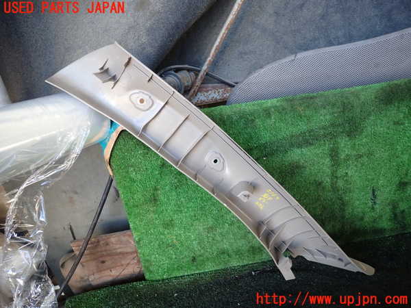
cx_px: 206
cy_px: 154
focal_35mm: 25
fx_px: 297
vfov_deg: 54.9
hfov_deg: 69.4
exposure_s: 1/60
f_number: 2
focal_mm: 4.5
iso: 160
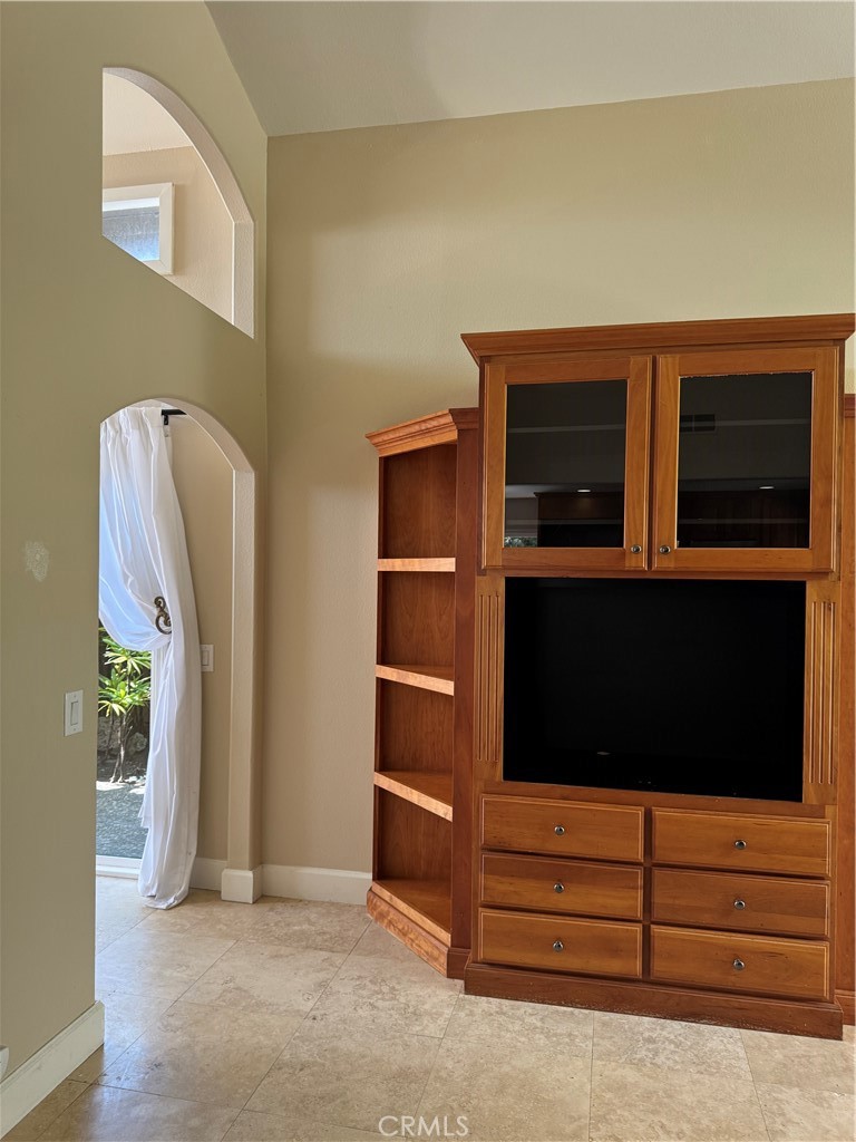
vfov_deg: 71.6
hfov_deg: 56.8
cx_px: 428
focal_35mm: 24
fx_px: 791
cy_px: 571
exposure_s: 1/120
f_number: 1.78
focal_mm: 6.76
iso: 160
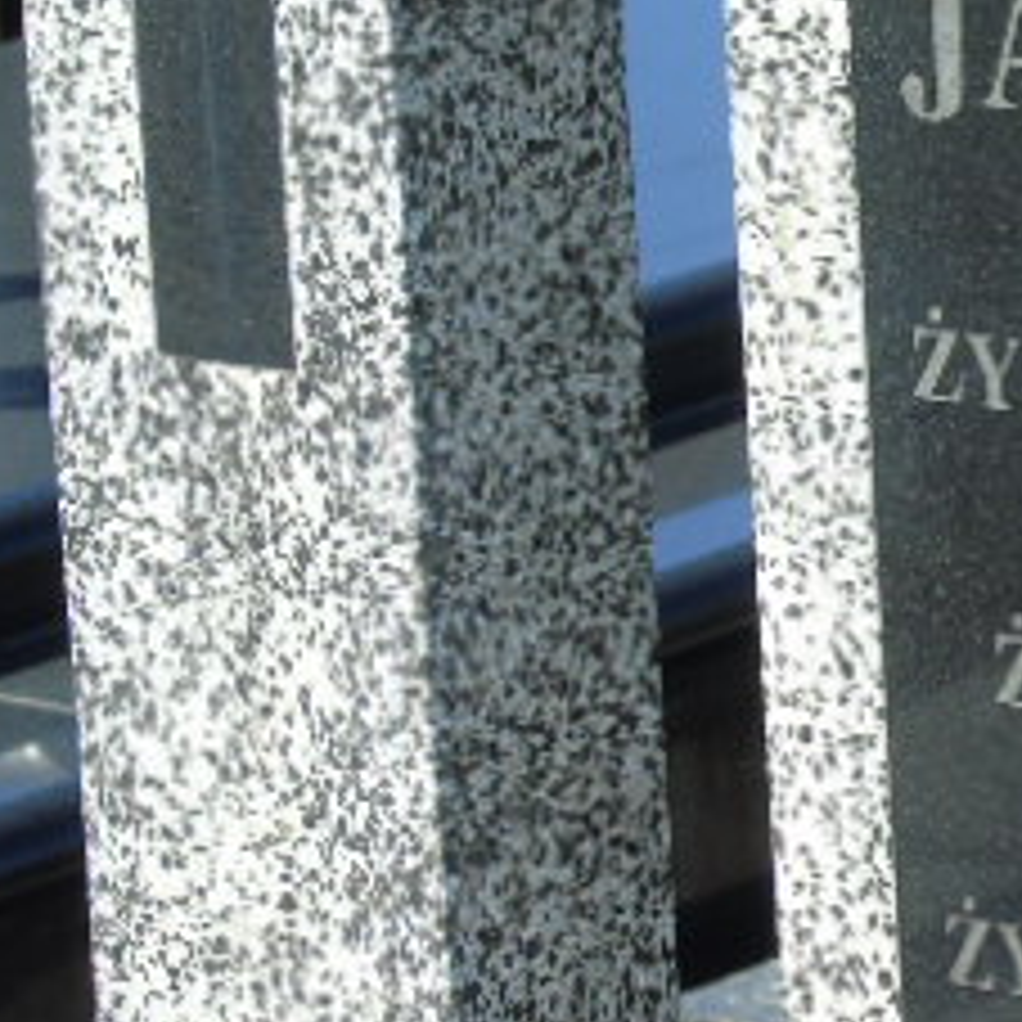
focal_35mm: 269
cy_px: 572
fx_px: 8985
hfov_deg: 6.4
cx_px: 1382
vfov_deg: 6.5
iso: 80
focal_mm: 19
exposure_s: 1/250
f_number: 4.4
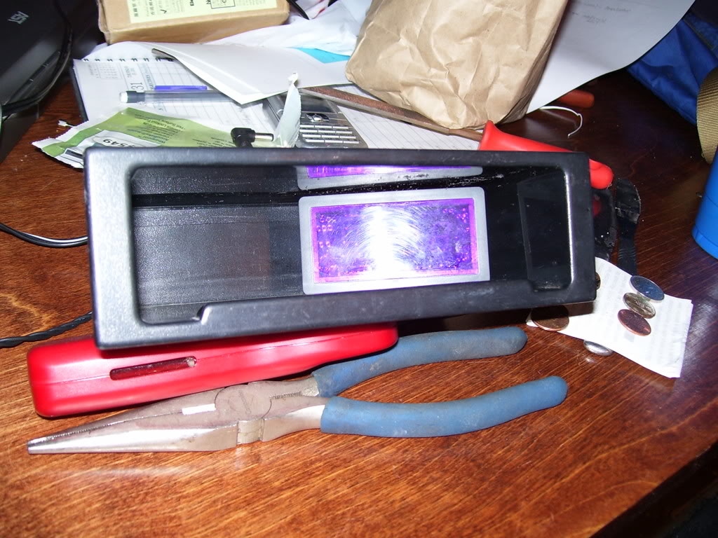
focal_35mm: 36
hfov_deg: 51.4
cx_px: 359
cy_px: 269
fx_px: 747
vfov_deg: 39.7
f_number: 2.7
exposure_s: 1/60
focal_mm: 6
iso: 80
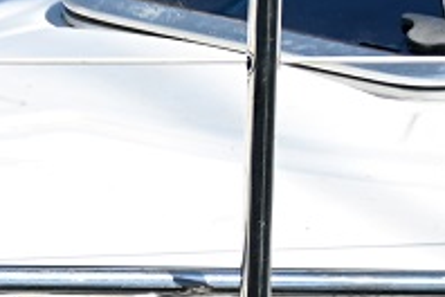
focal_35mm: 568
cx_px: -886
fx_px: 7021
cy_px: 872
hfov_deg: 3.5
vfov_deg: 2.4
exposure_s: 1/500
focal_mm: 75
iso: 100
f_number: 5.6
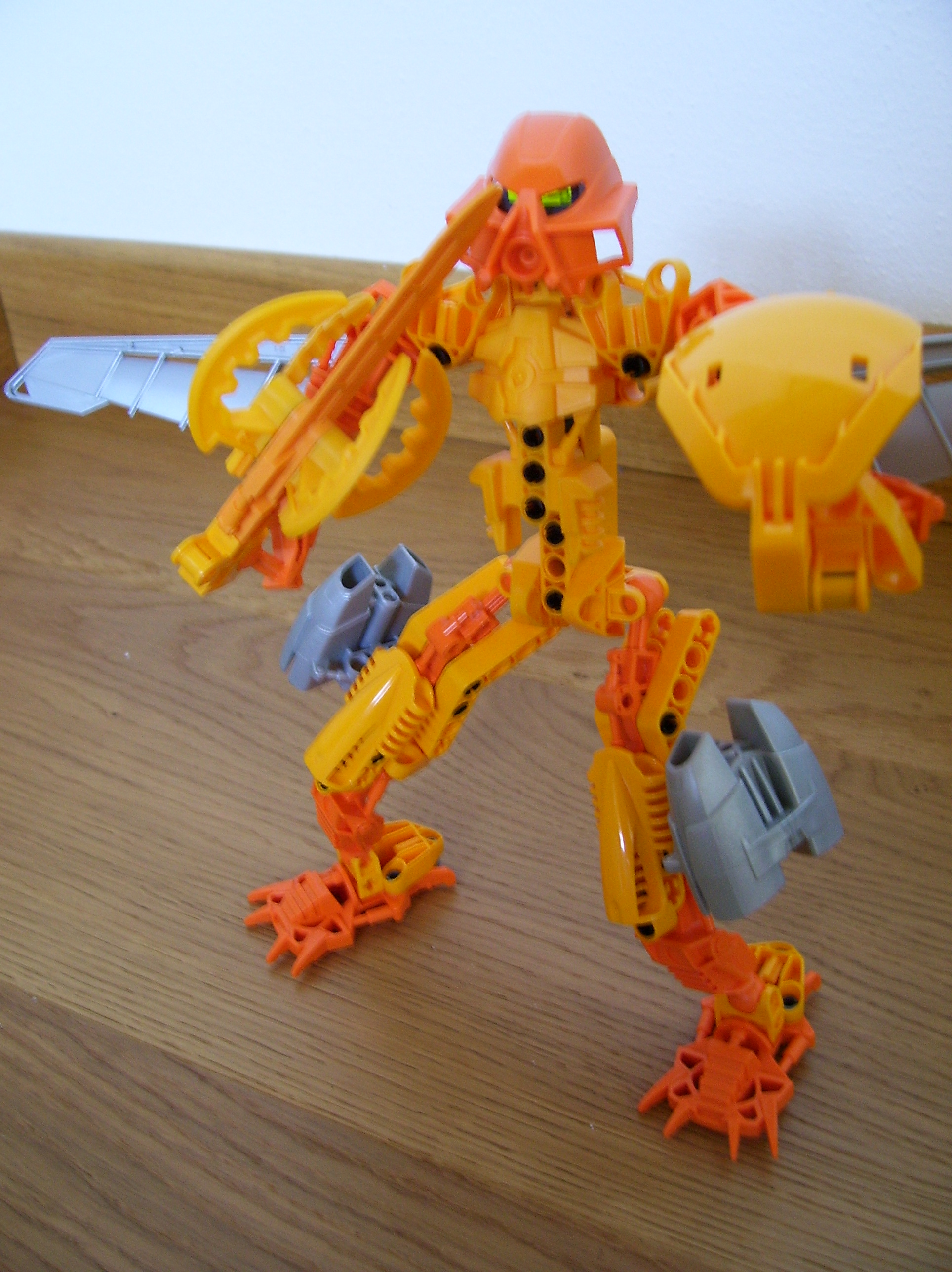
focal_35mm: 34
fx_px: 1248
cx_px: 476
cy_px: 636
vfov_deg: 54.0
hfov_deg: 41.7
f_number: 2.7
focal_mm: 5.6
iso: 160
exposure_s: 1/8
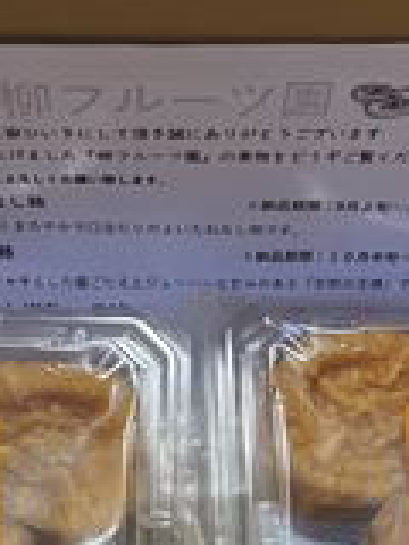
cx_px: 170
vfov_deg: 28.0
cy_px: 552
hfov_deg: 22.6
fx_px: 1024
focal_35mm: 65
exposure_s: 1/60
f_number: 1.6
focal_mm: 4.2
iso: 400
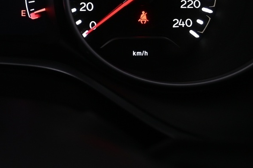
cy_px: -32
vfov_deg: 15.8
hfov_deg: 22.7
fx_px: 583
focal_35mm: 83
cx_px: -45
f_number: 3.8
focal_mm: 20
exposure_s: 1/40
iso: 400
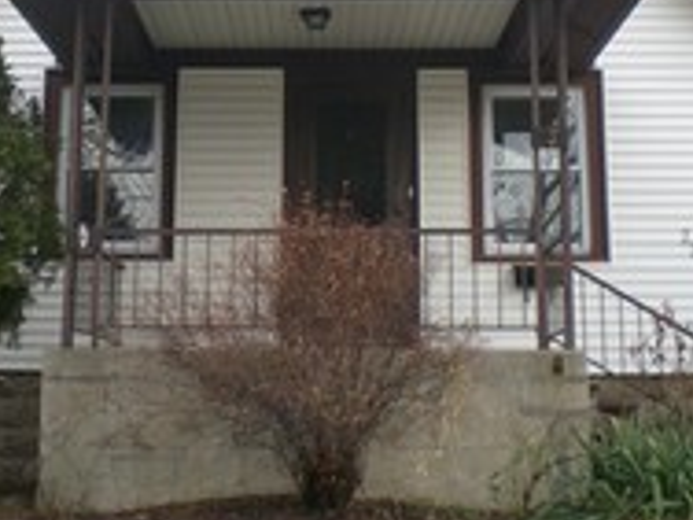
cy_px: 100
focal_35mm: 70
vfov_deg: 20.8
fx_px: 1401
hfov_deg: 27.7
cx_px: 276
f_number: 3.1
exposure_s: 1/120
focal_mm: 6.3
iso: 77
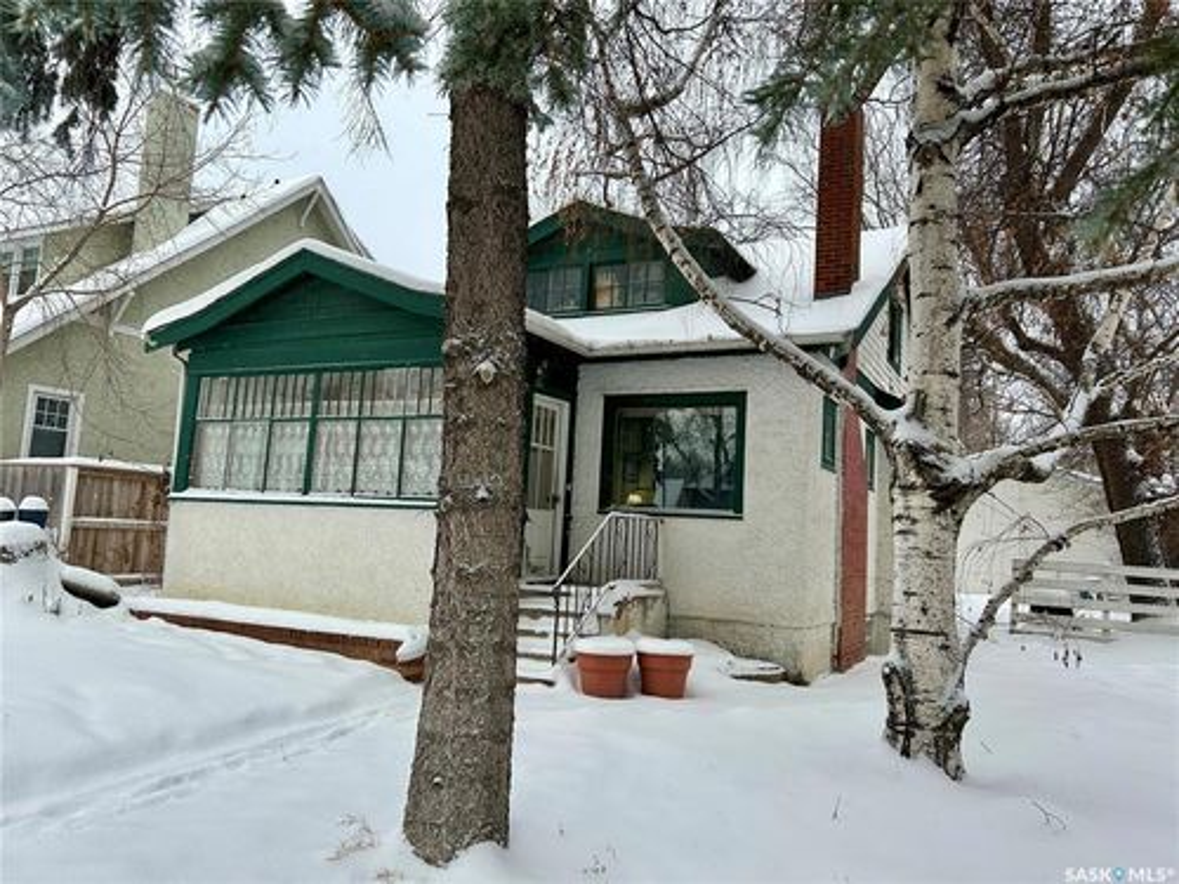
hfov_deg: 67.3
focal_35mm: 26
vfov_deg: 53.1
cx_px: 590
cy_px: 442
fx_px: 886
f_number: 1.5
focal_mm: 5.7
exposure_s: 1/873
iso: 50
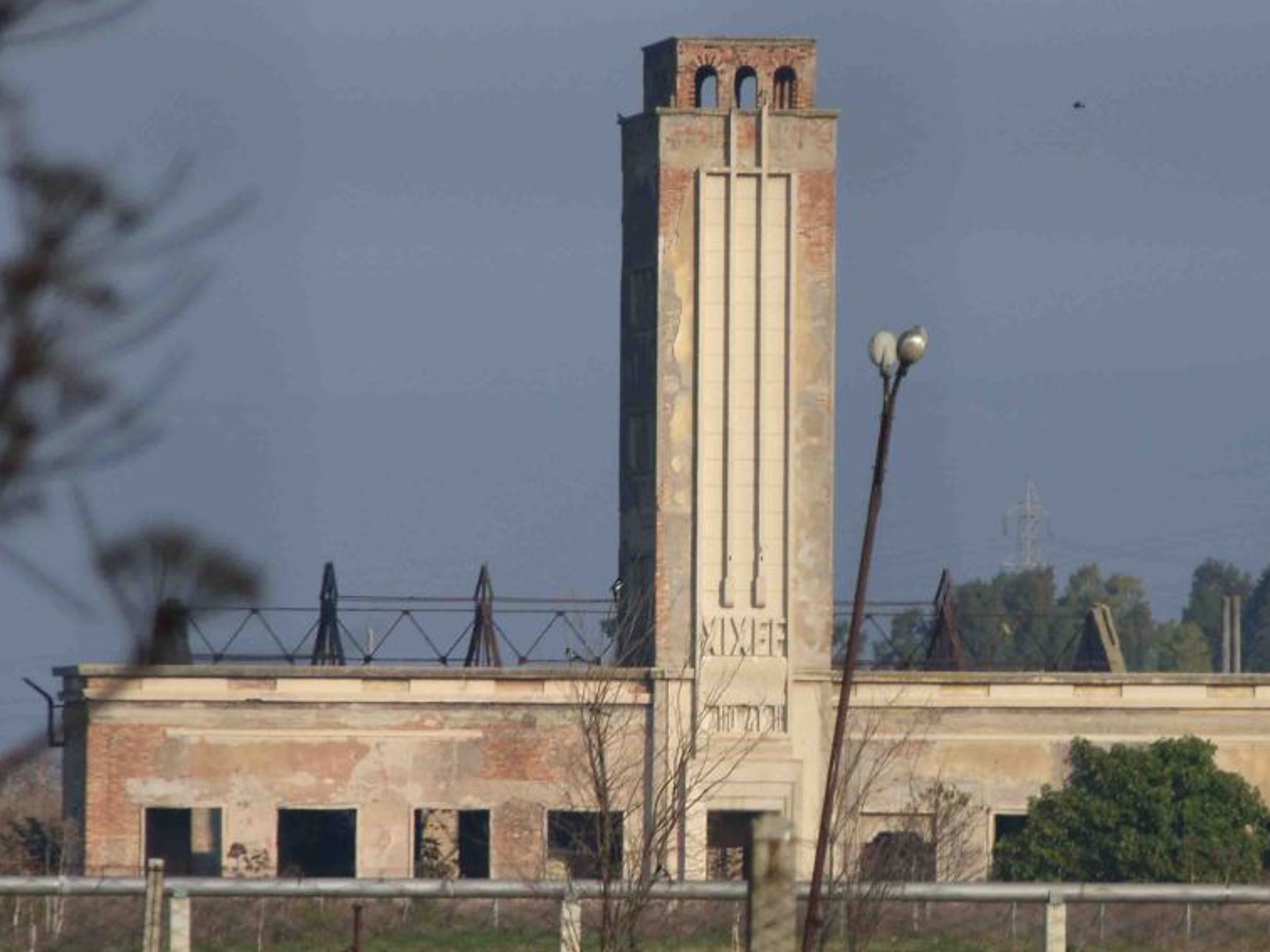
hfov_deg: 3.5
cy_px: 495
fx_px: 20876
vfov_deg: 2.6
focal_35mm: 569
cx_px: 722
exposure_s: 1/1000
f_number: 4.6
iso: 50
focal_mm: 104.7
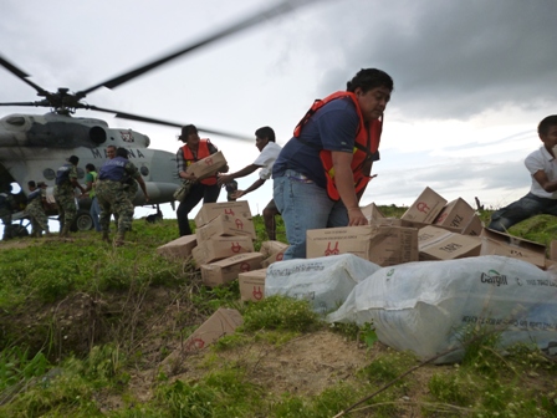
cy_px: 209
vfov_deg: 49.7
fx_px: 451
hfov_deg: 63.4
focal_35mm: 28
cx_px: 278
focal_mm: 5
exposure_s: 1/200
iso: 160
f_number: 3.1
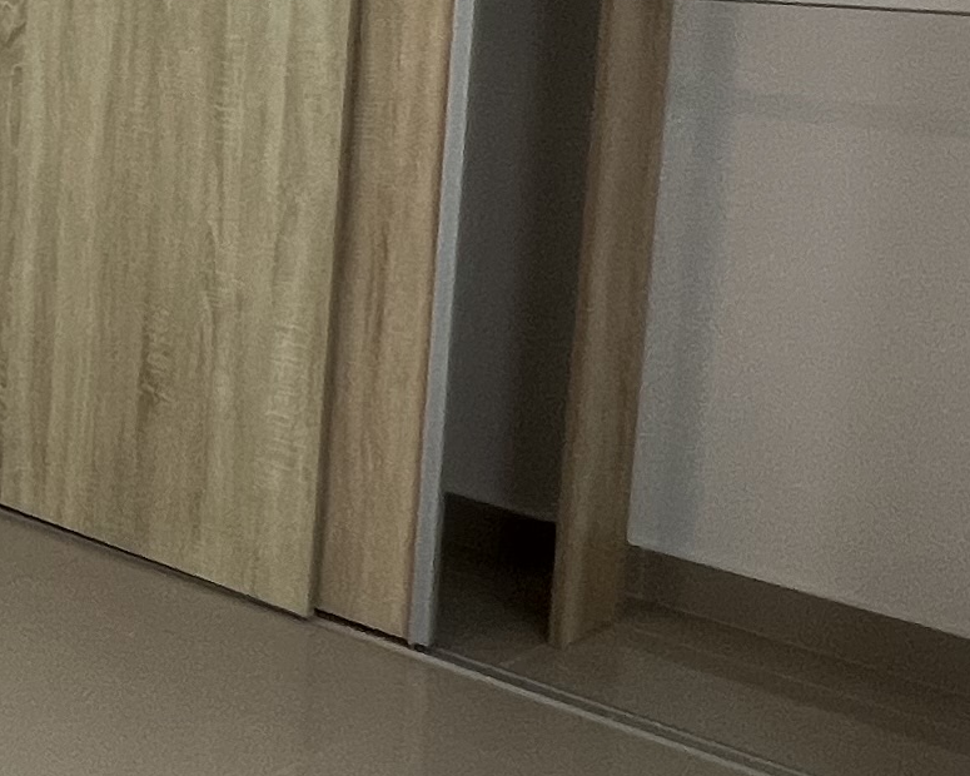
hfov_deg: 22.4
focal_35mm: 66
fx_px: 1895
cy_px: 11
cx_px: -567
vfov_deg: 22.3
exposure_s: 1/99
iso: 64
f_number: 1.8
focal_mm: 1.57
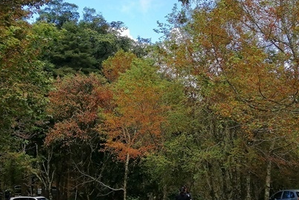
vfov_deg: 21.6
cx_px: 140
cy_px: 92
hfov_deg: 31.9
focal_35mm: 63
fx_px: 523
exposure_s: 1/358
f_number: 2.2
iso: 50
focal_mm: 3.81
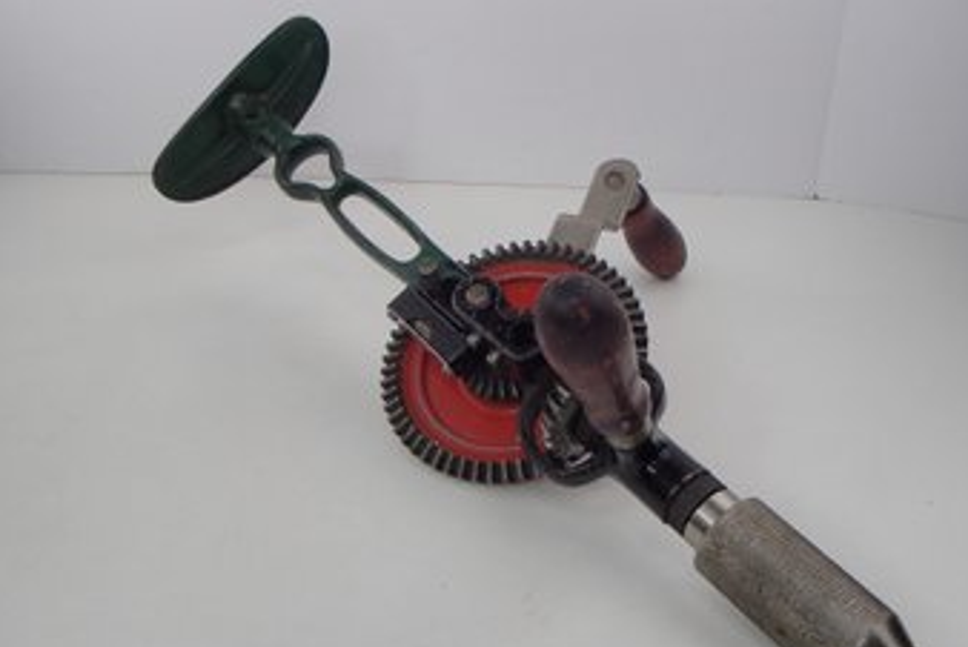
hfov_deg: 49.5
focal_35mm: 39
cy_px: 365
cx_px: 485
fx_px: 1050
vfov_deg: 34.2
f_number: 4.7
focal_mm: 6.64
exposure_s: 1/200
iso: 100
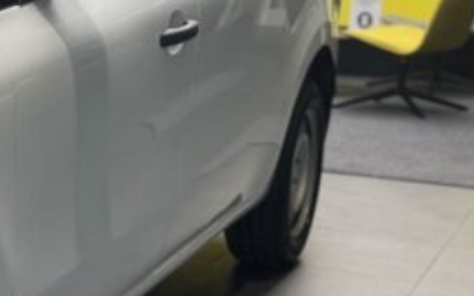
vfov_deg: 12.7
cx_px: -378
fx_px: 1330
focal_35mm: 103
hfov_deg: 16.8
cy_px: 202
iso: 80
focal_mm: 6.76
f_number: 1.78
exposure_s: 1/604
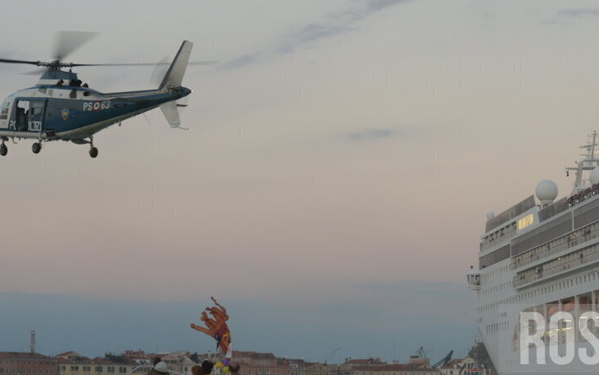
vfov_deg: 10.4
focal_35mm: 126
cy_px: 288
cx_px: 315
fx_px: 2058
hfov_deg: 16.6
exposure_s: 1/160
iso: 800
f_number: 7.1
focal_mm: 82
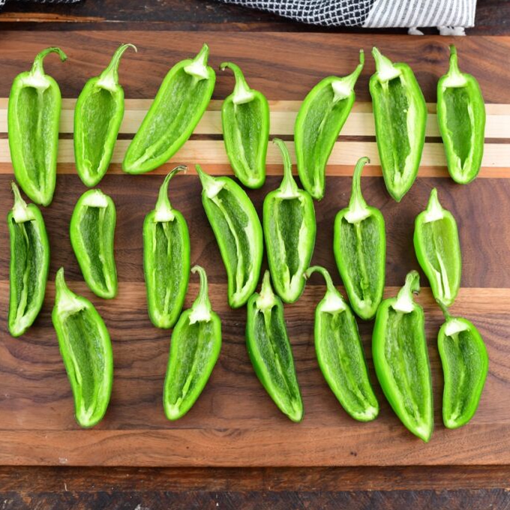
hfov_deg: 26.9
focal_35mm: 64
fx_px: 1067
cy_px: 255
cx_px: 274
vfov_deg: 26.9
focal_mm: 50
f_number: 5
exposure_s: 1/80
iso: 640
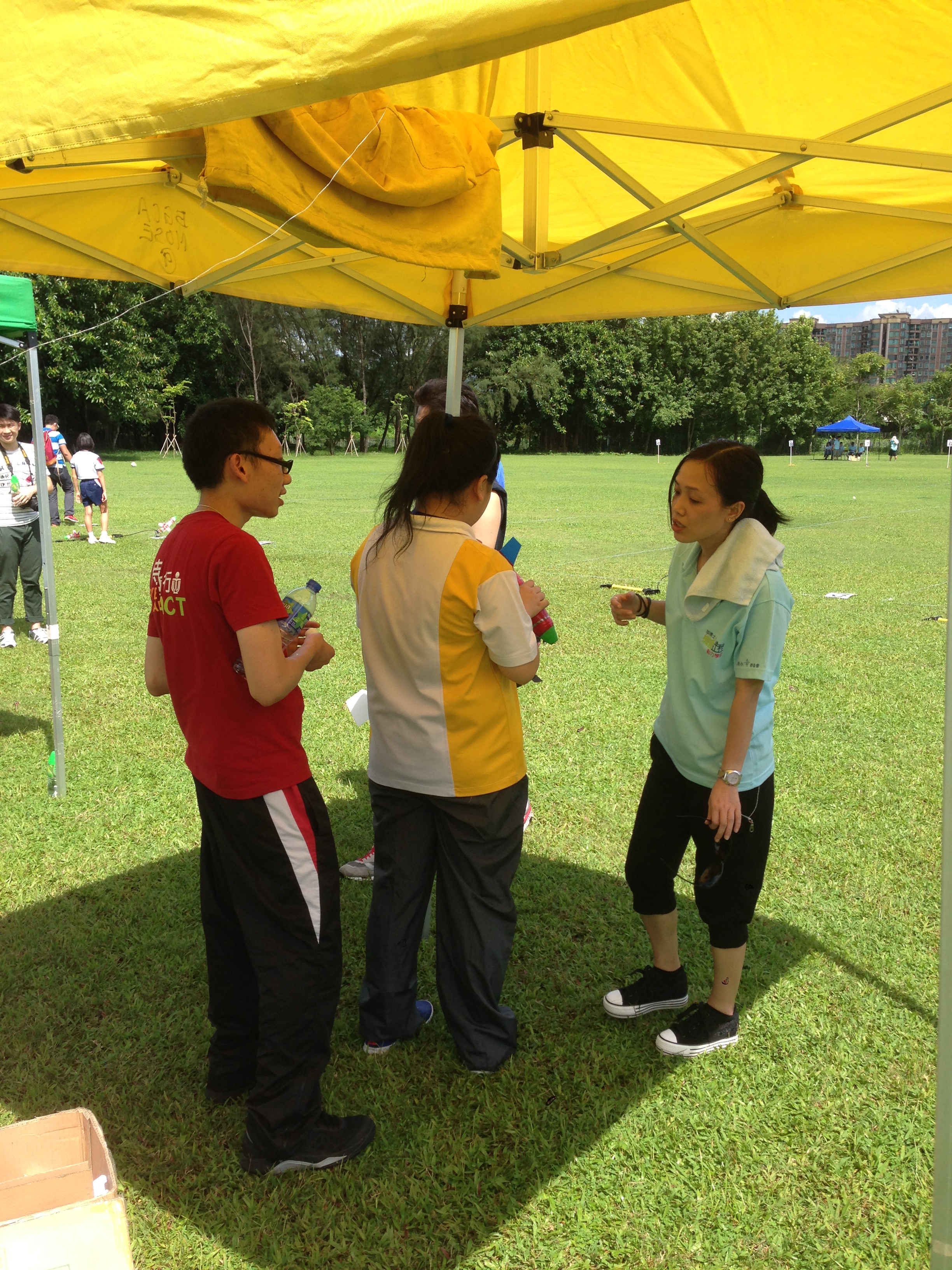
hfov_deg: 42.9
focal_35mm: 33
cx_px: 476
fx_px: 1210
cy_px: 635
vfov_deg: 55.4
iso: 50
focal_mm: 4.13
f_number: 2.4
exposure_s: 1/821
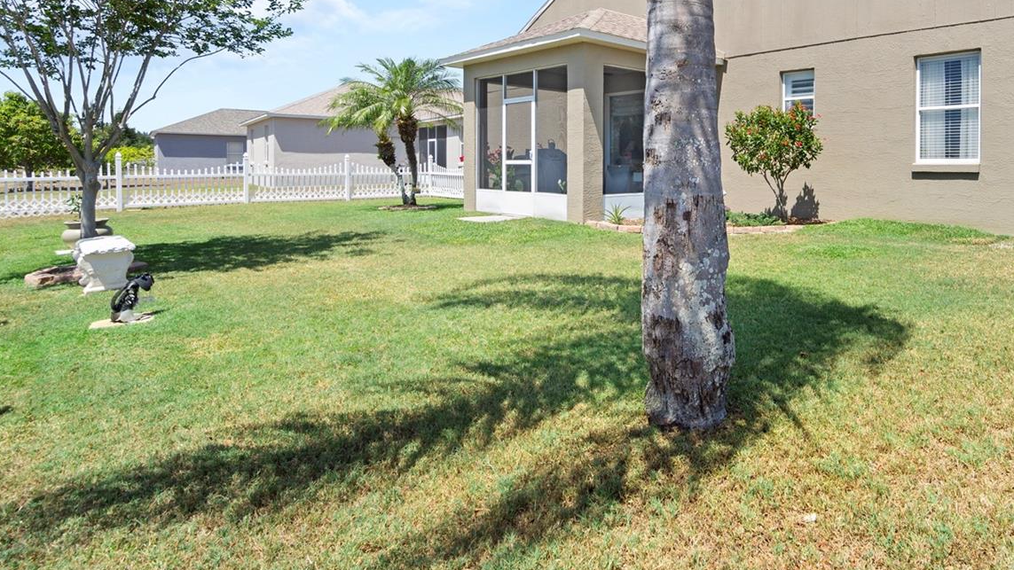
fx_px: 592
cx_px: 688
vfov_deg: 49.3
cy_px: 139
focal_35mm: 22
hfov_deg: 78.2
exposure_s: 1/60
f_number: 8
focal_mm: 10
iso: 100
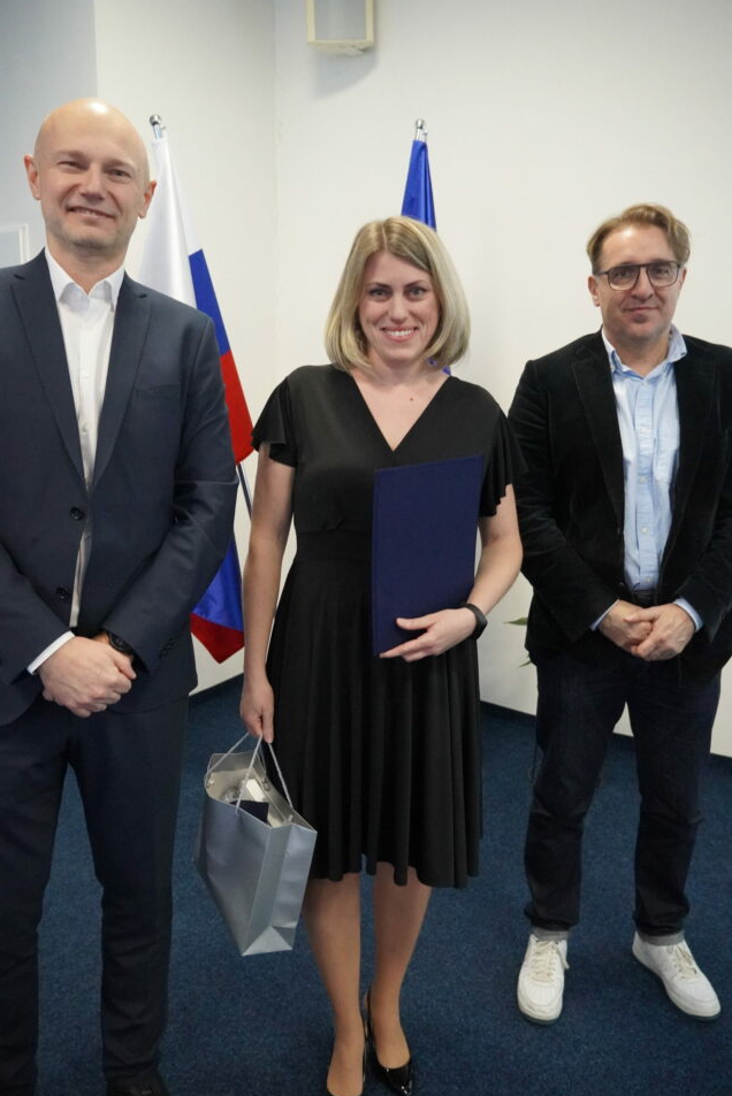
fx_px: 884
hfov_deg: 45.0
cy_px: 547
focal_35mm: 29
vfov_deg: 63.6
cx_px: 352
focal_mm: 18
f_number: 3.5
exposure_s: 1/125
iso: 6400
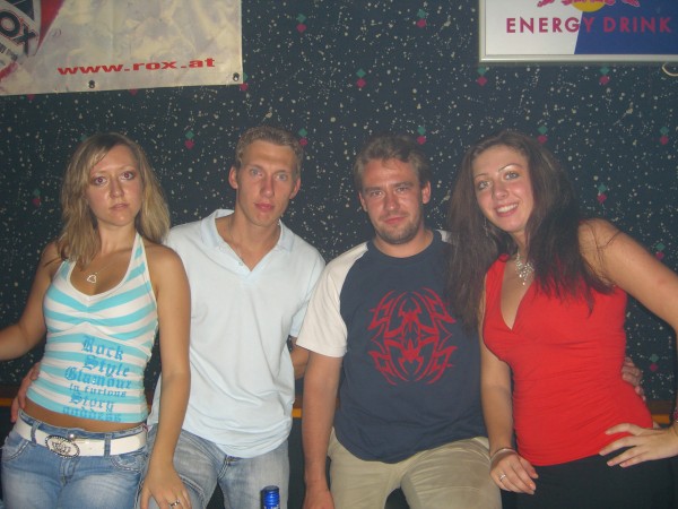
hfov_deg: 49.0
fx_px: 744
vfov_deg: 37.7
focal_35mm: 38
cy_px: 254
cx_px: 339
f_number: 2.8
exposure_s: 1/60
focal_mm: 7.9
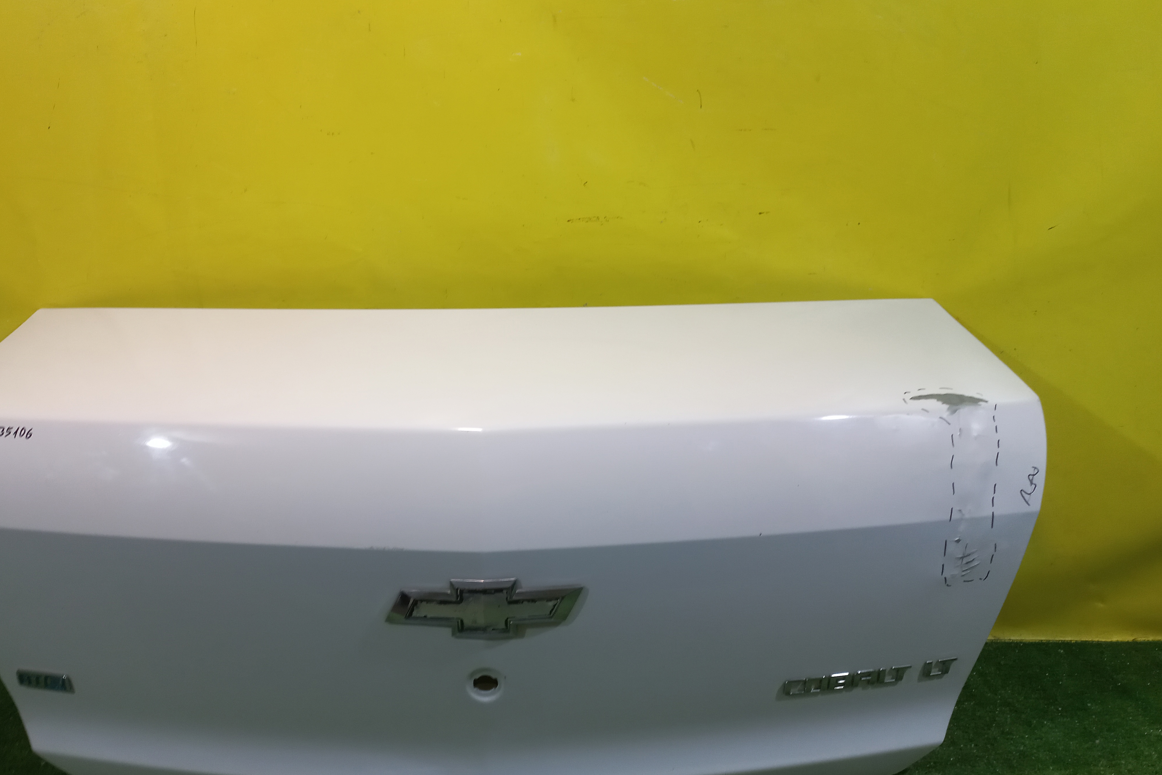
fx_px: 968
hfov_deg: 61.7
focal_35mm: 30
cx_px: 504
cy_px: 414
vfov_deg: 43.6
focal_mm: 4.6
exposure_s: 1/50
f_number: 1.8
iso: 100
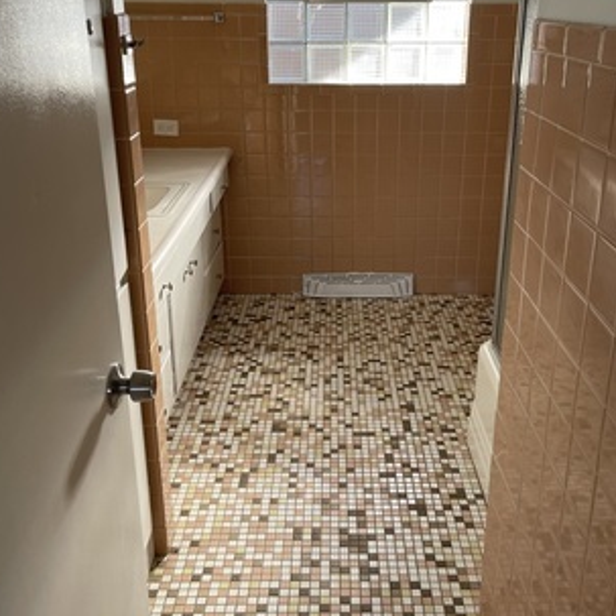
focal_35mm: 35
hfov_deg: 47.2
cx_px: 335
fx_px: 705
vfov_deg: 47.1
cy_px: 260
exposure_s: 1/121
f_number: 1.6
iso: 64
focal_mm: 5.1
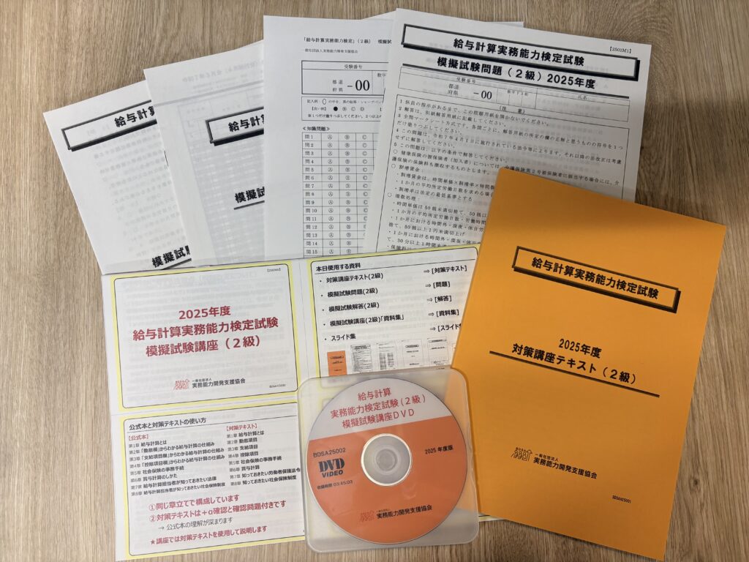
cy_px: 281
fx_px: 563
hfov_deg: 67.3
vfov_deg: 53.1
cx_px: 374
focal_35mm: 26
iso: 80
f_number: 1.6
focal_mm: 5.96
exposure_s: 1/100
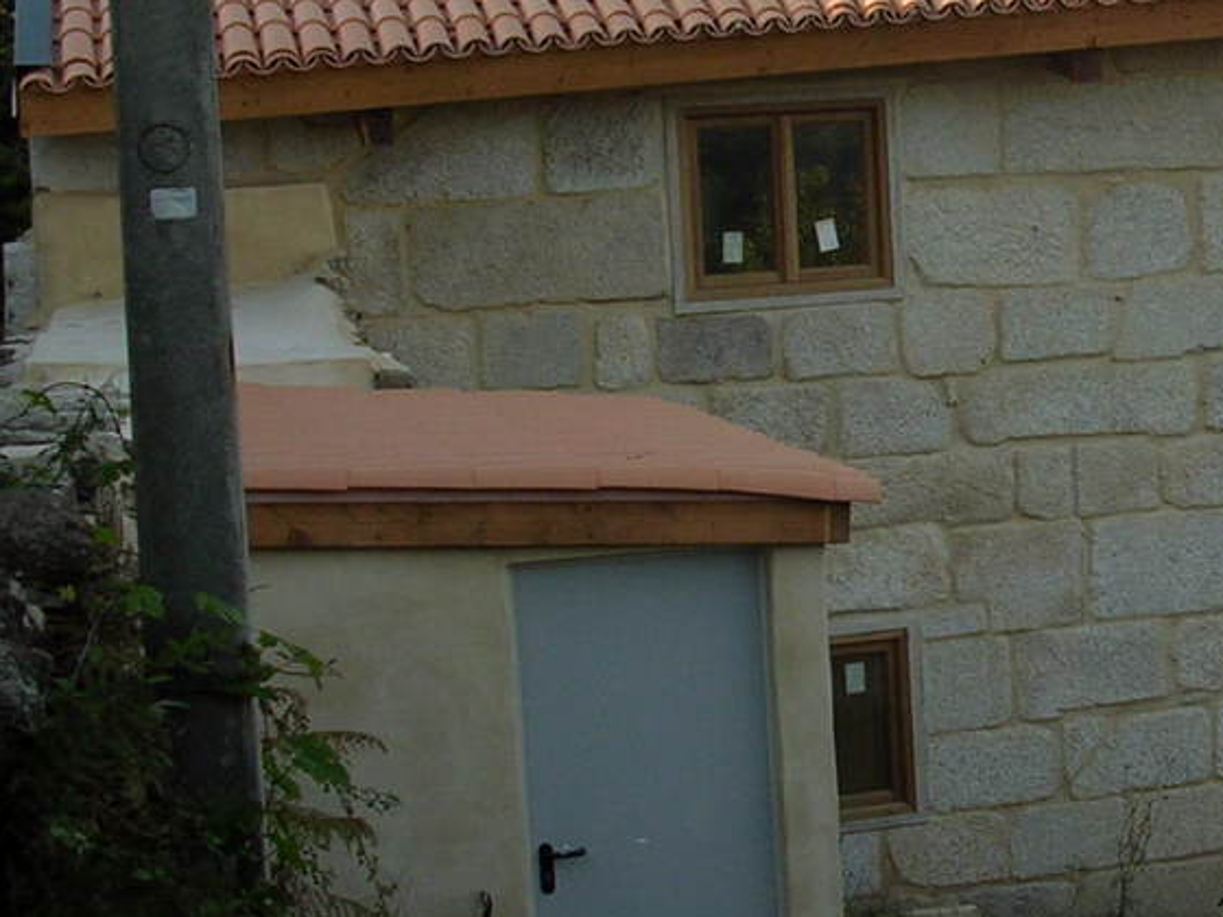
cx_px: 1064
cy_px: 421
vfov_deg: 14.1
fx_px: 3710
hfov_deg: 18.5
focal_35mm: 105
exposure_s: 1/290
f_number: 3.1
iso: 50
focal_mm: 7.5
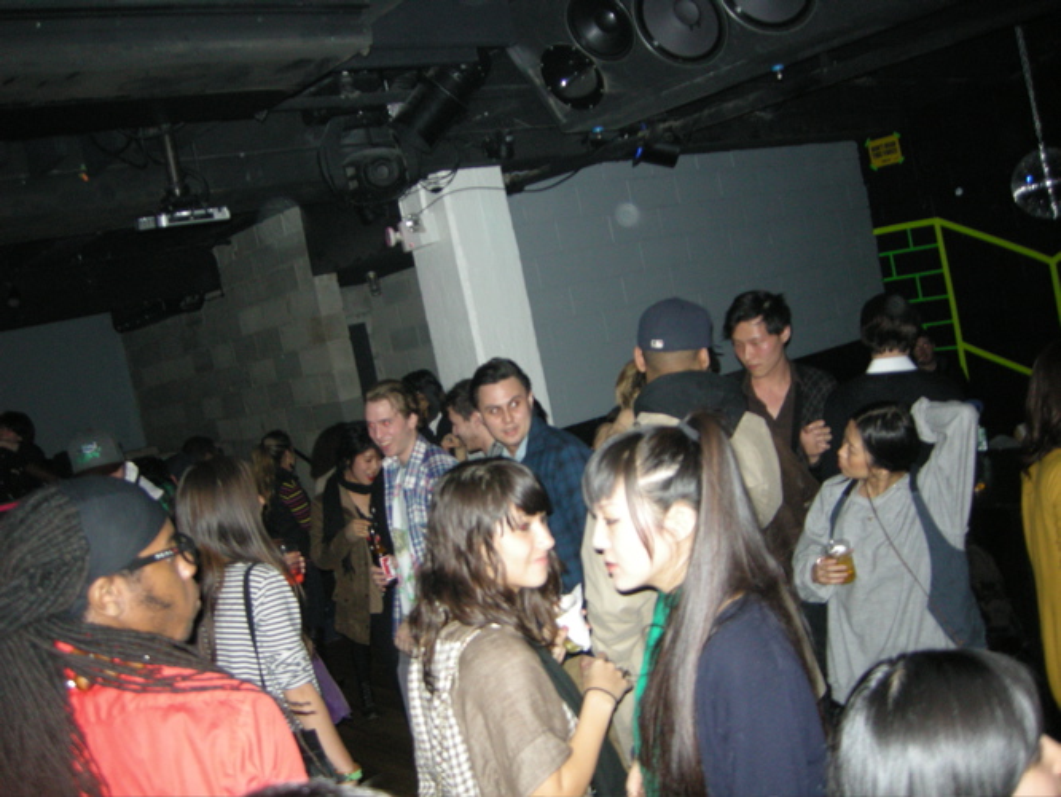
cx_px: 530
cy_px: 398
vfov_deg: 39.7
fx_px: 1104
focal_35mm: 36
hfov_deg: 51.3
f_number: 2.7
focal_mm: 7.5
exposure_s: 1/60
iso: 220
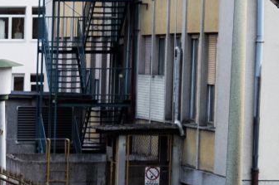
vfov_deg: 5.1
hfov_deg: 7.4
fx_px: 2037
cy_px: 370
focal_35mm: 263
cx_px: -335
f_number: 5.6
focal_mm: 55
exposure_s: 1/200
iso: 1600
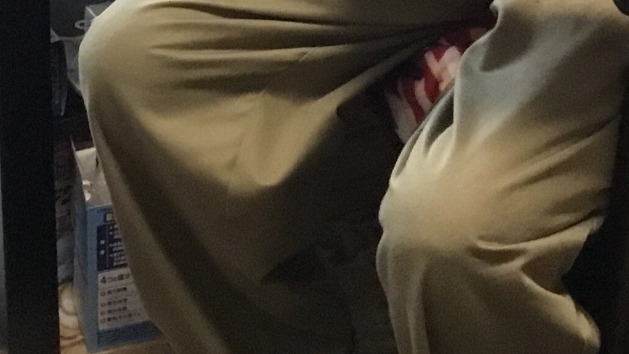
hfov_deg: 19.8
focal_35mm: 108
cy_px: -344
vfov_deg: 10.4
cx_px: 416
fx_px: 1801
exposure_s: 1/30
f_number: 2.4
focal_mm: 3.3
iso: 250
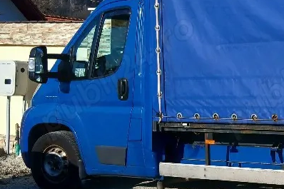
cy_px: 81
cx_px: 349
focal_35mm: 68
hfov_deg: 26.1
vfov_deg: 20.0
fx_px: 536
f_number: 1.8
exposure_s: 1/400
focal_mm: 3.98
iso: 20
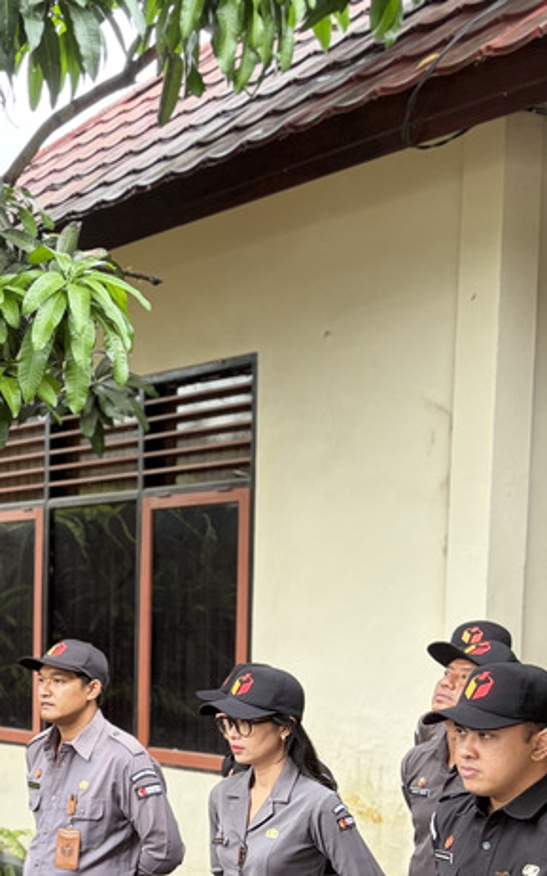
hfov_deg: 19.0
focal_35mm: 60
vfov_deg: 33.0
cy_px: 708
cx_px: -276
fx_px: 1432
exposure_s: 1/99
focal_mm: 5.96
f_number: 1.6
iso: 125
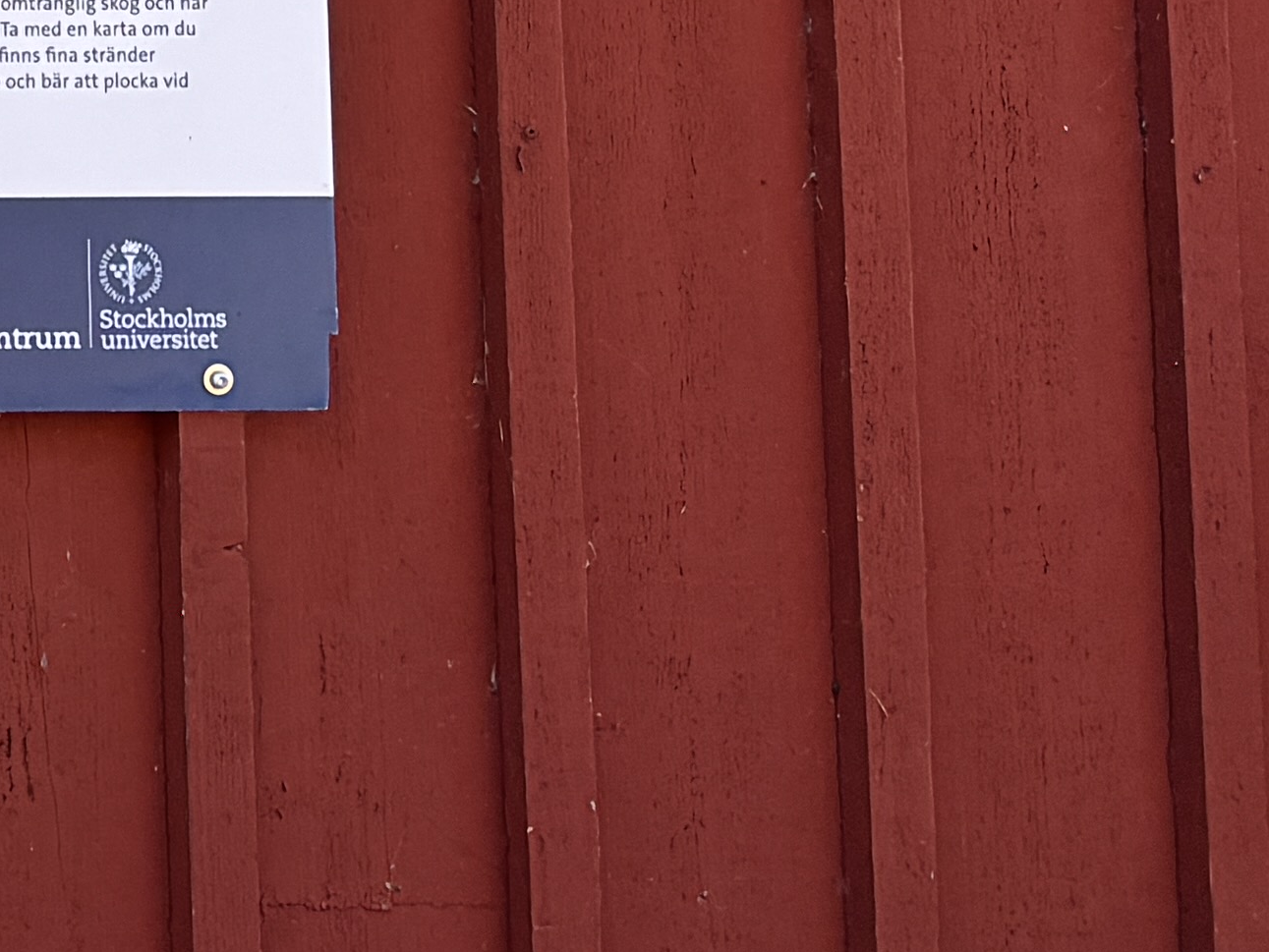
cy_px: -673
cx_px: -1537
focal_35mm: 115
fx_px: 4217
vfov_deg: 12.0
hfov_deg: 13.6
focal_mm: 5.96
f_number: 1.6
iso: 50
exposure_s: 1/591
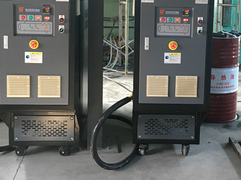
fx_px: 278
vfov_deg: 35.7
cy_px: 63
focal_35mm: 40
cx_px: 142
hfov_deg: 46.6
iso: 160
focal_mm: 4.15
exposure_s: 1/33
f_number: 2.2
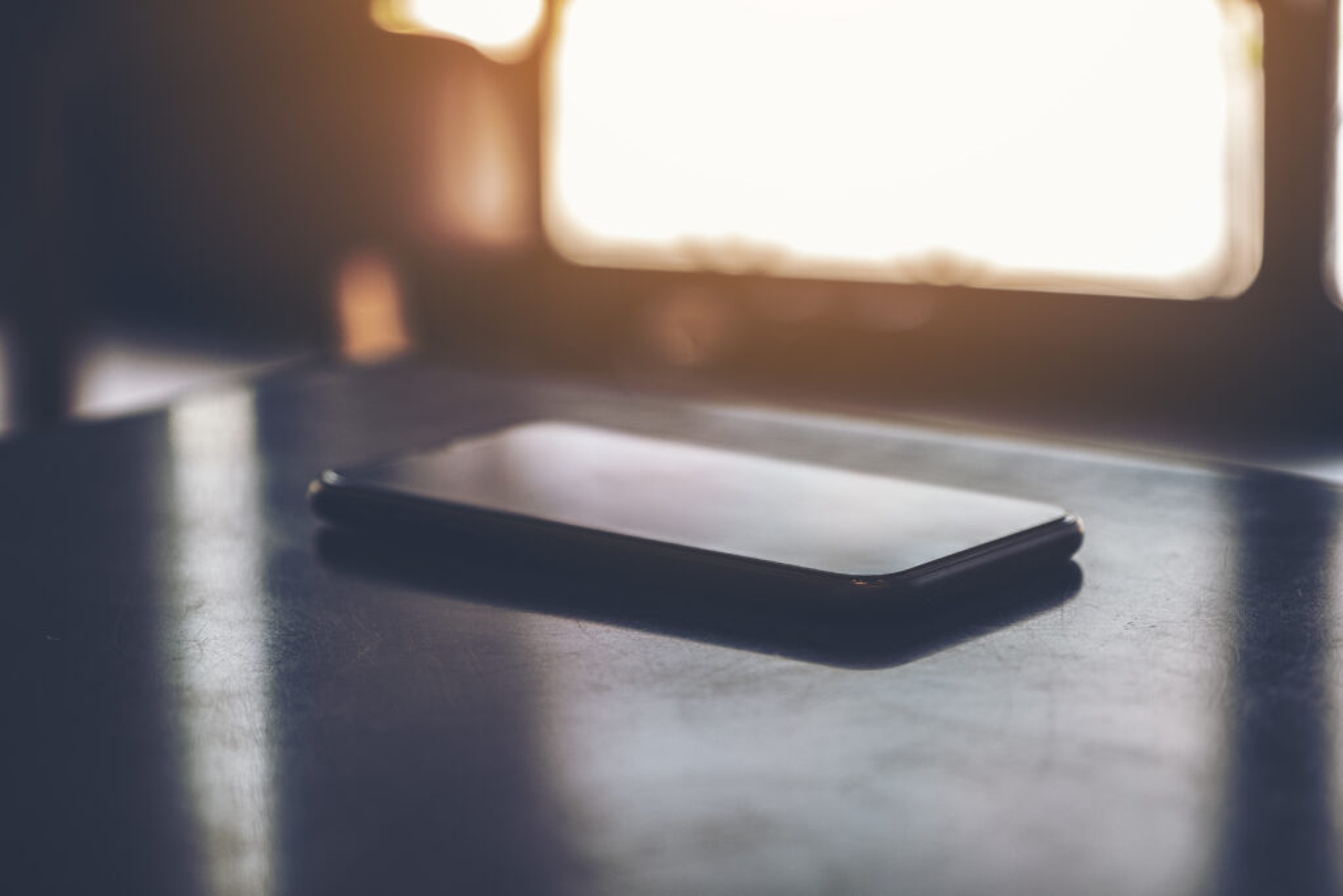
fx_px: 3097
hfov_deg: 24.5
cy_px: 448
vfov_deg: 16.5
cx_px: 672
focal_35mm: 83
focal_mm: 55
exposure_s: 1/80
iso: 250
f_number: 2.8
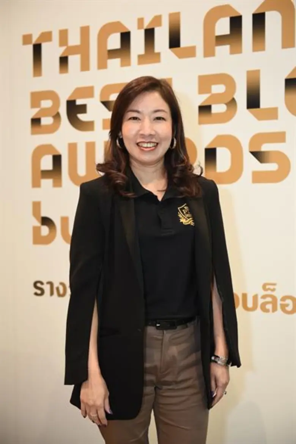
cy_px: 222
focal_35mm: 50
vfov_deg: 39.6
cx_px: 148
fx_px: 618
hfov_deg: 26.9
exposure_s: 1/200
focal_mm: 50
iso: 2000
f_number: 3.5
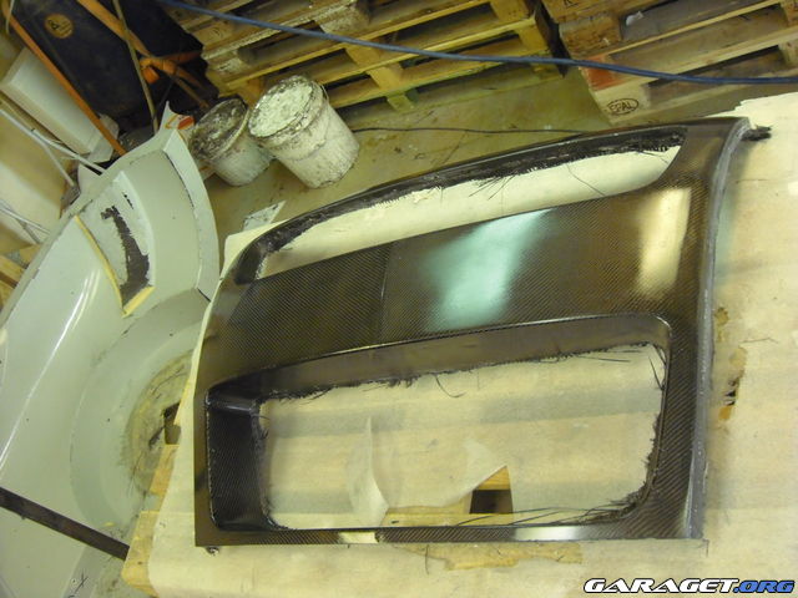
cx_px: 399
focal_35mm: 37
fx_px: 853
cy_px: 299
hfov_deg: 50.1
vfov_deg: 38.7
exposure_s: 1/40
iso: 500
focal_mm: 6.2
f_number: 2.7
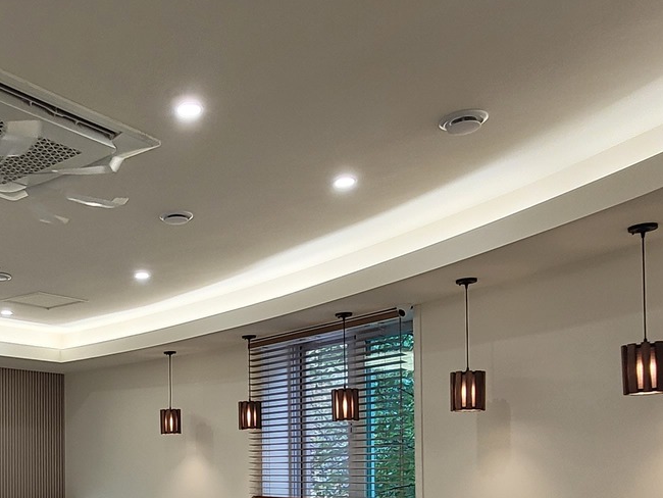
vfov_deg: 34.0
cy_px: 447
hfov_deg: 43.9
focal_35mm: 40
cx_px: 105
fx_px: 766
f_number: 2.2
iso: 50
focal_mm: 1.74
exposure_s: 1/60
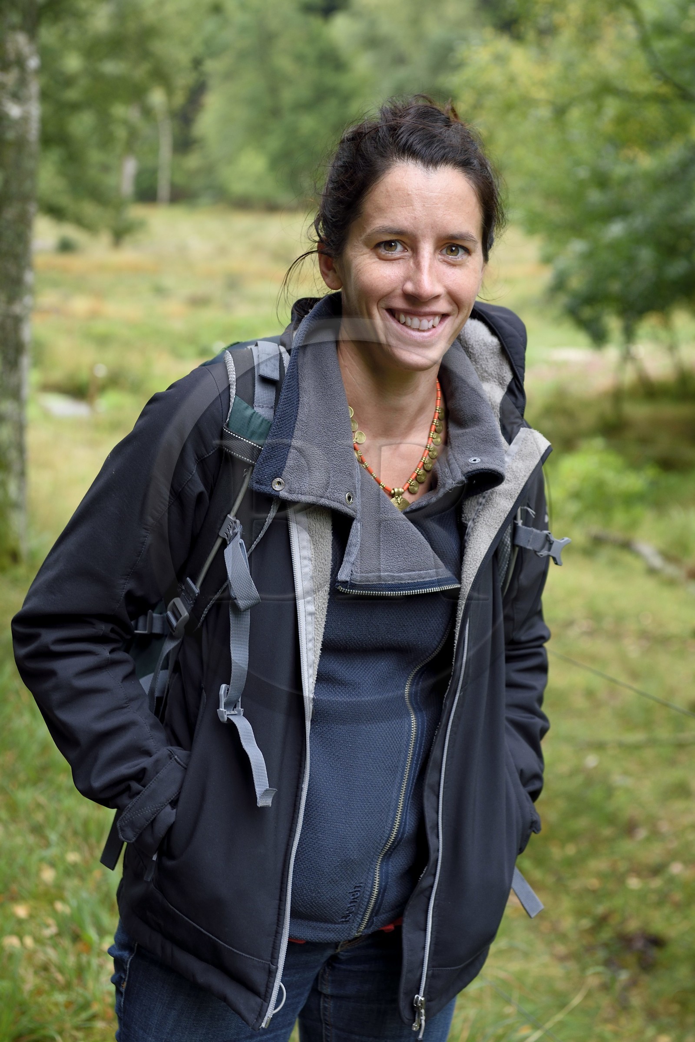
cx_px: 348
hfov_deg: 22.6
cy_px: 521
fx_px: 1737
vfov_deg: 33.4
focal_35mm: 60
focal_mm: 60
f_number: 5
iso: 800
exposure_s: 1/200
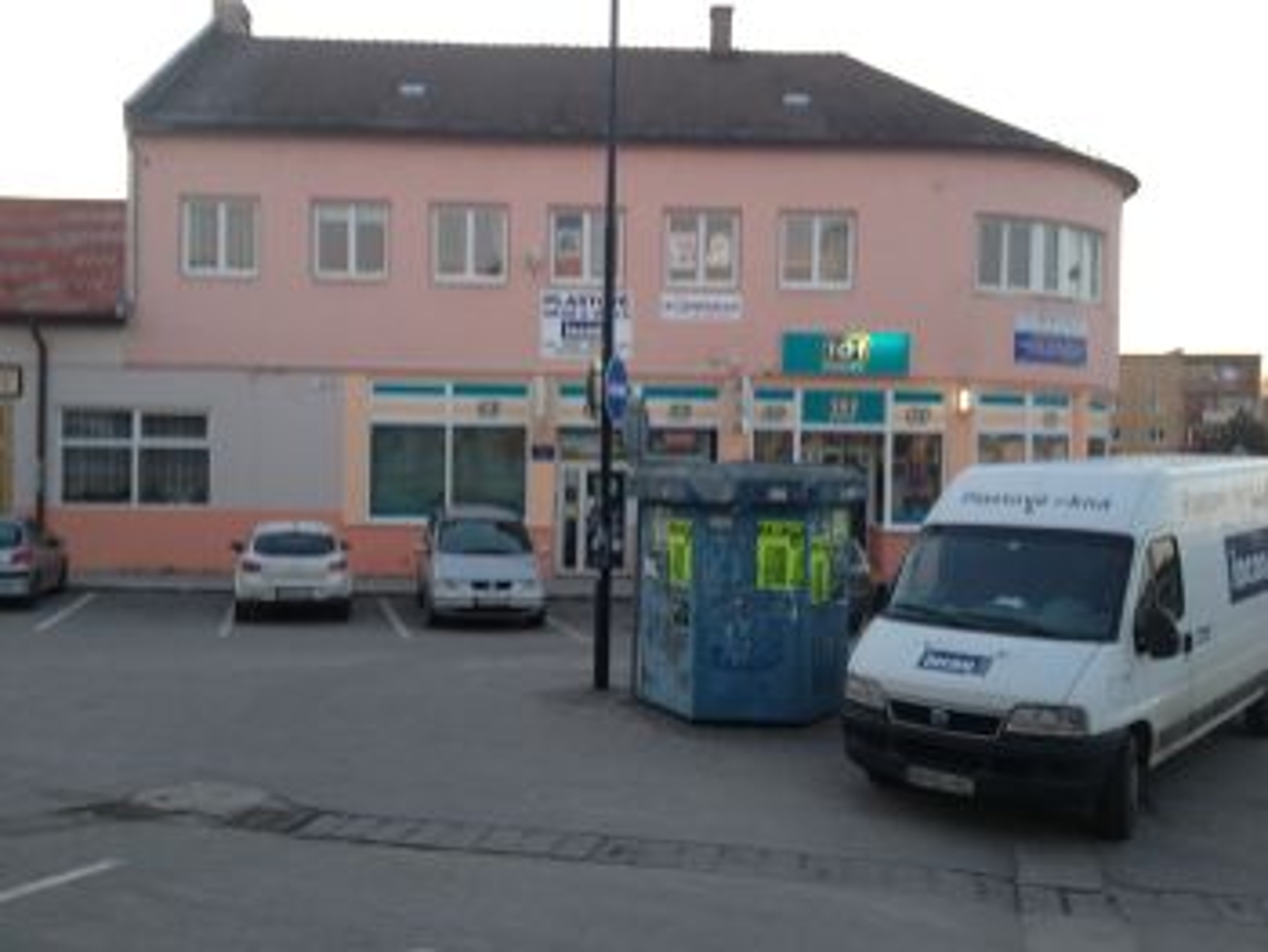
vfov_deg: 40.7
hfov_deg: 52.6
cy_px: 476
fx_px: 1283
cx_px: 634
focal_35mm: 35
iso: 50
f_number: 2.4
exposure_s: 1/30
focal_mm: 4.28
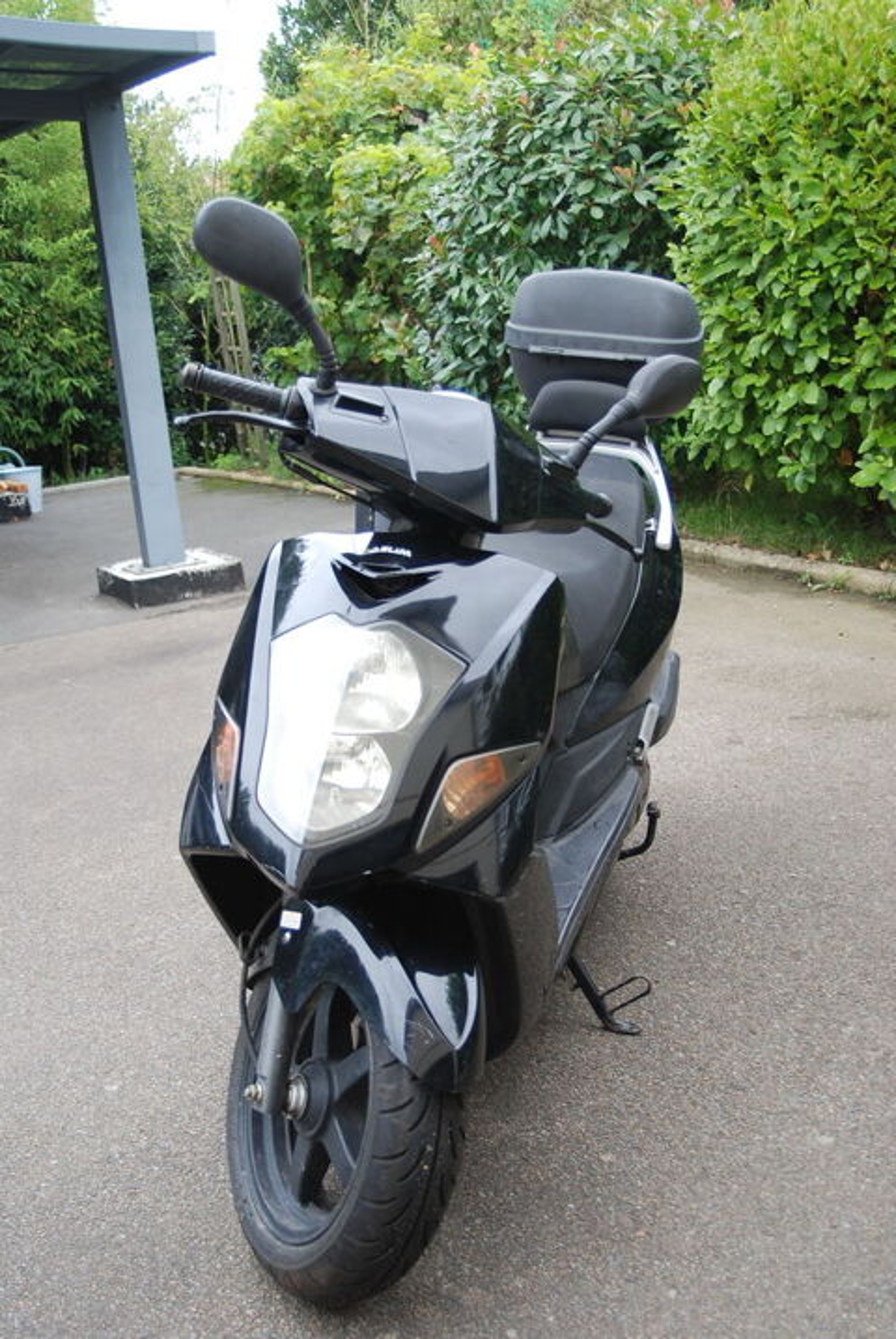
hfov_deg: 30.9
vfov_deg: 44.9
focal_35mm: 44
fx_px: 1619
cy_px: 670
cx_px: 448
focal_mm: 29
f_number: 4.2
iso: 200
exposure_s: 1/60
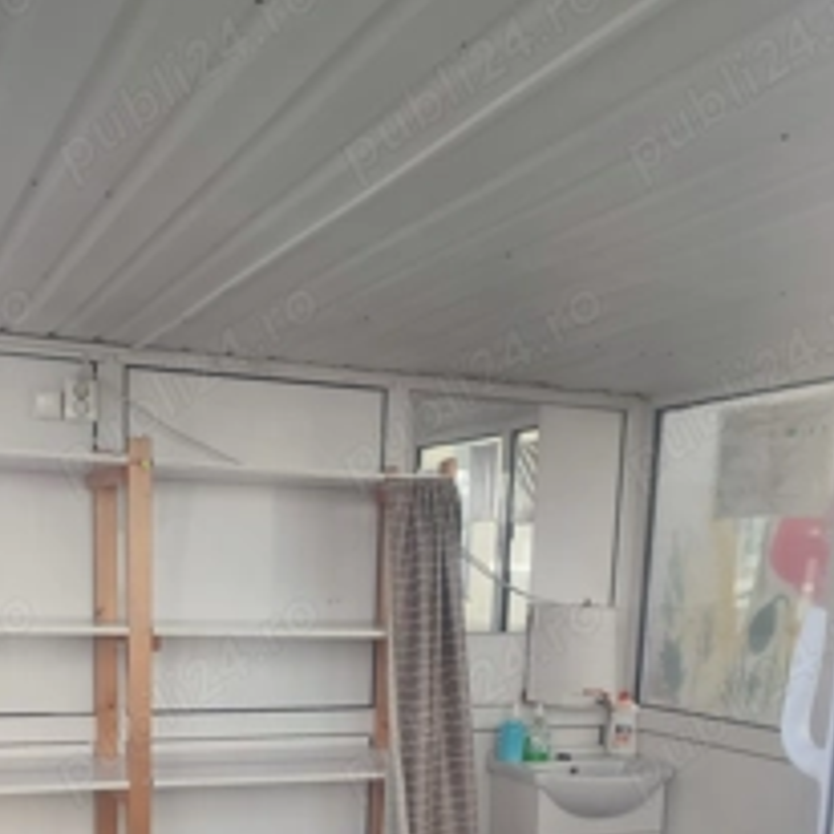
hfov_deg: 39.0
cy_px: 761
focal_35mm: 43
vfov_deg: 36.6
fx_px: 1172
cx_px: 328
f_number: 1.9
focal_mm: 6.04
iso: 50
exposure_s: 1/115
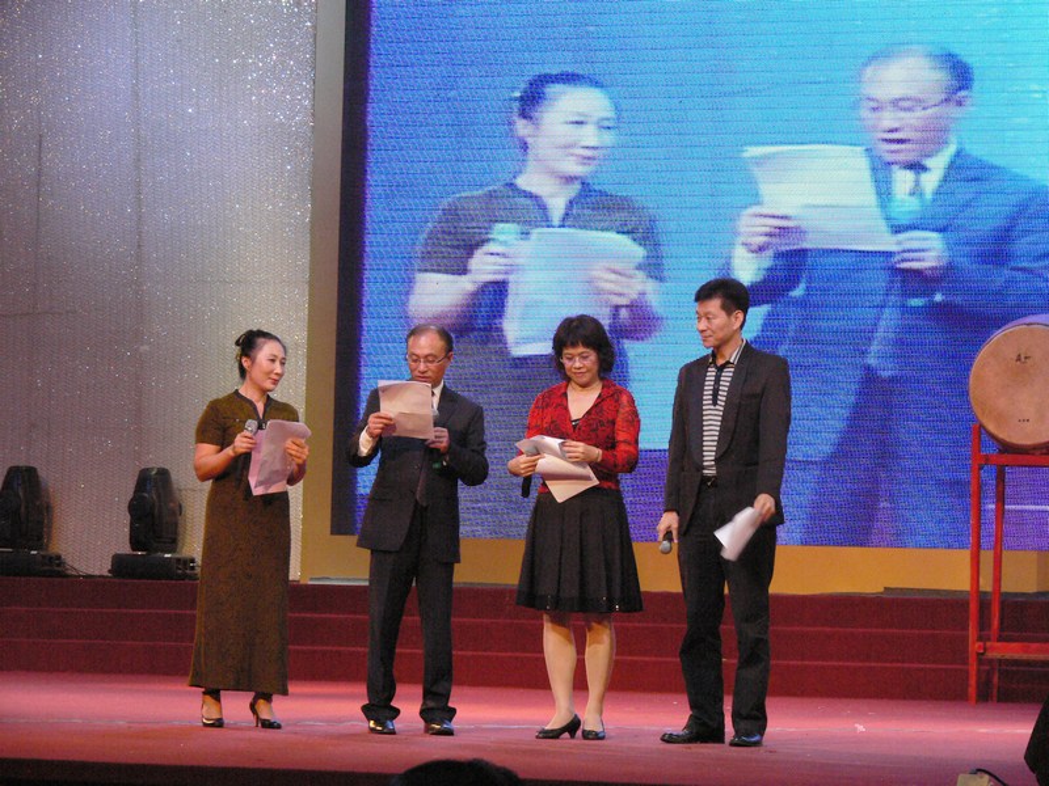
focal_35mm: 128
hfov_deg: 15.4
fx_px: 3879
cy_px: 393
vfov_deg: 11.6
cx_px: 524
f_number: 4.5
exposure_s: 1/100
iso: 400
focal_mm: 27
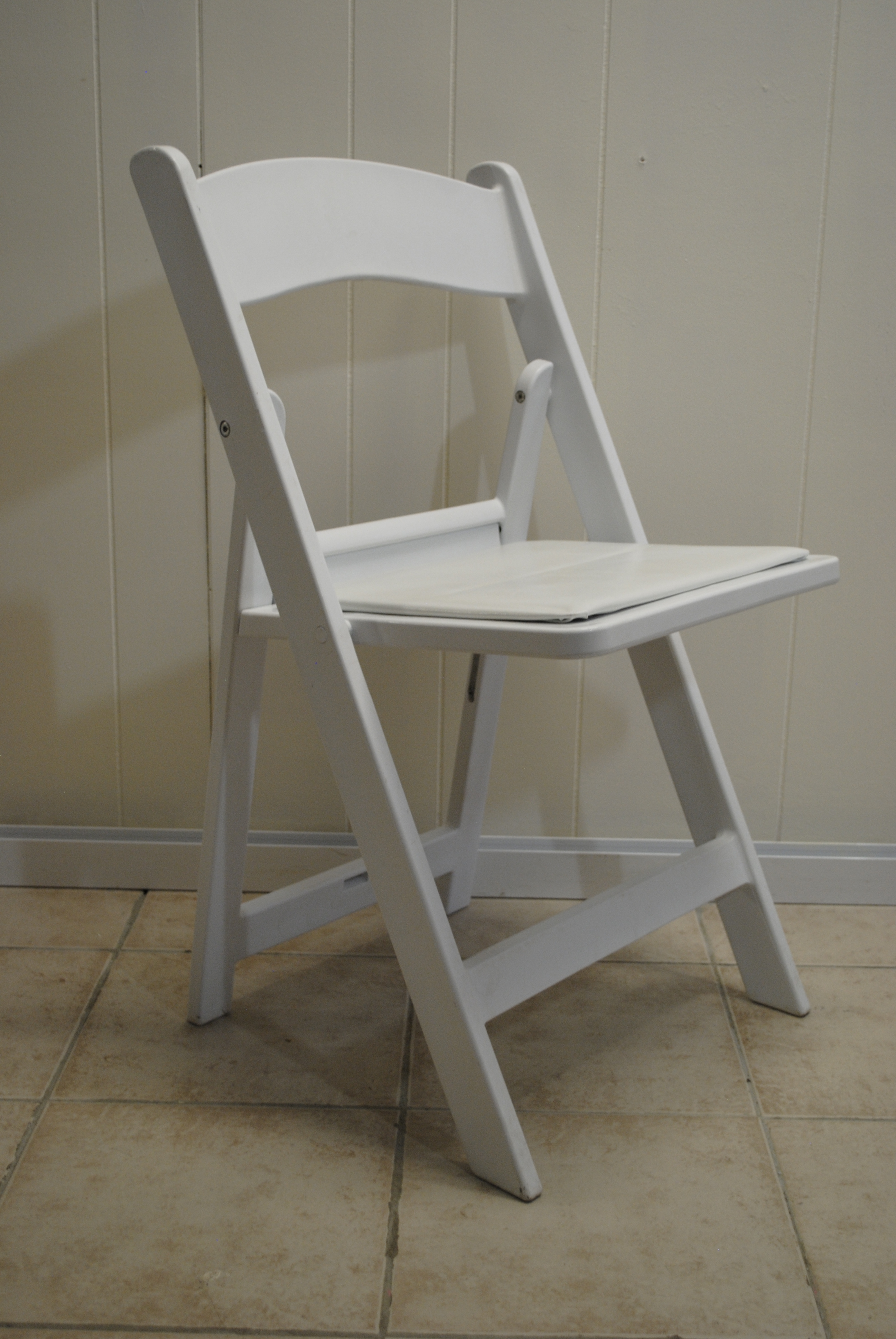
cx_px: 448
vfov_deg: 43.6
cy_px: 670
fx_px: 1675
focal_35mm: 45
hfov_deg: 29.9
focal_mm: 30
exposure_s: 1/30
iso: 400
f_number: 4.5
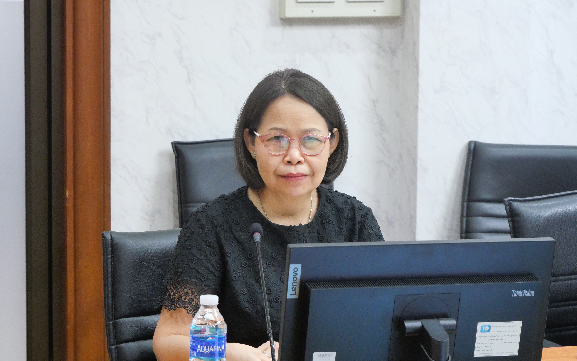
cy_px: 175
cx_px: 289
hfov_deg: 16.4
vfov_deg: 10.3
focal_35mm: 127
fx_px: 1997
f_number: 7.1
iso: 3200
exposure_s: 1/20
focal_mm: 60
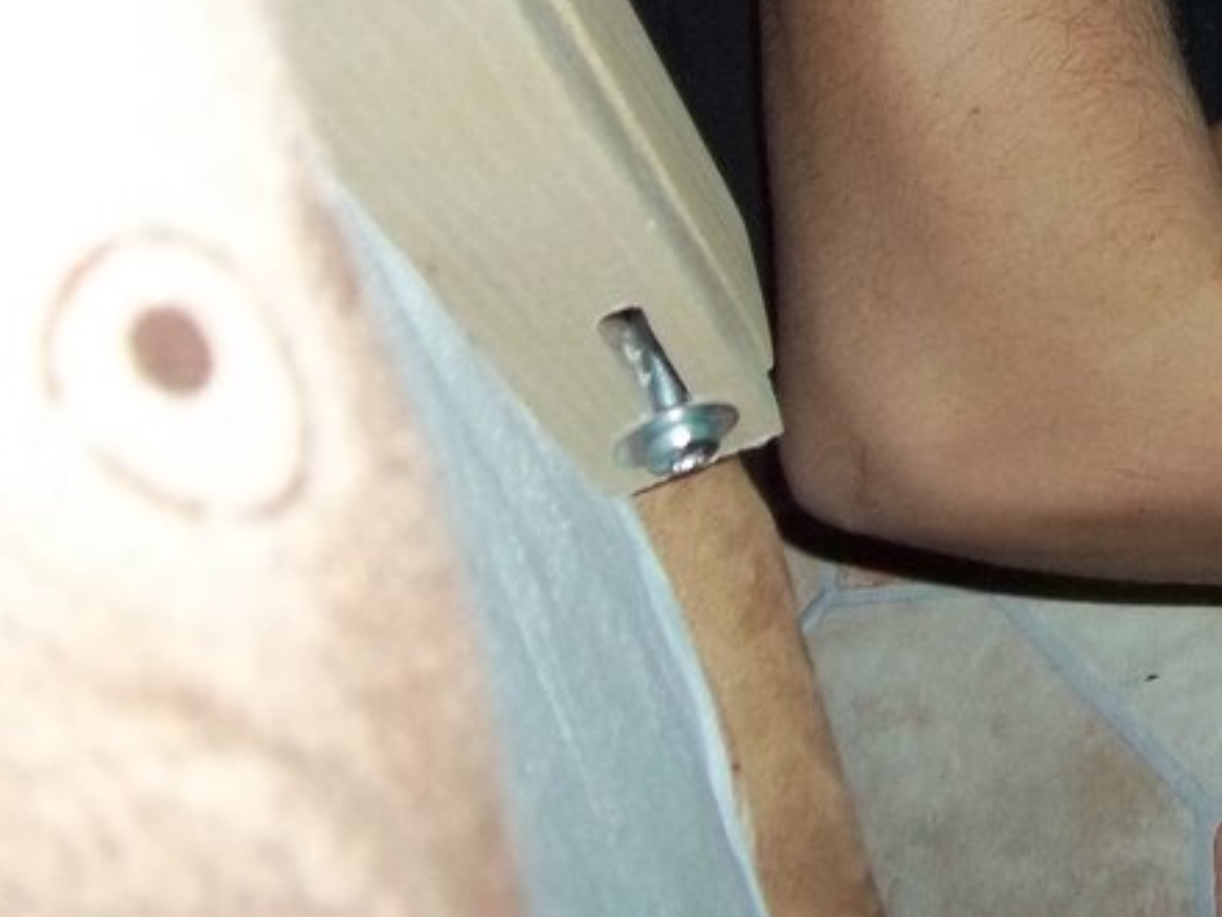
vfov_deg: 16.0
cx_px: 1604
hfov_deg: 20.5
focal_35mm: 87
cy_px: -324
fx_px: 3072
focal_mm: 5.7
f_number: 2.9
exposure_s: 1/30
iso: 160
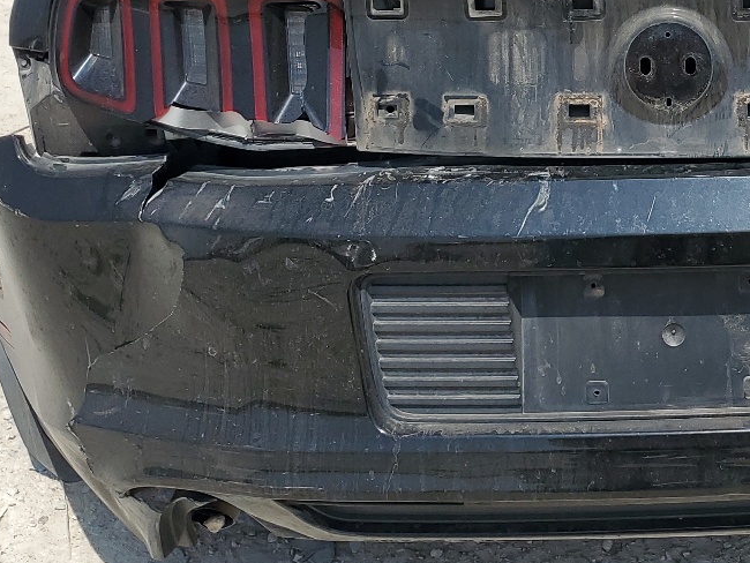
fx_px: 1387
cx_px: 677
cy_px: 91
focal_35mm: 64
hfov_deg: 29.0
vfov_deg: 22.5
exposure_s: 1/5000
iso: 50
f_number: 1.5
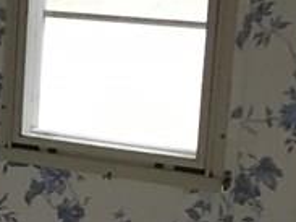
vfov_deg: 9.1
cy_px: 76
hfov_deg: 10.9
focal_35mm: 162
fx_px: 1384
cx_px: -335
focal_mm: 4.15
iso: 80
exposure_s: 1/10
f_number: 2.2
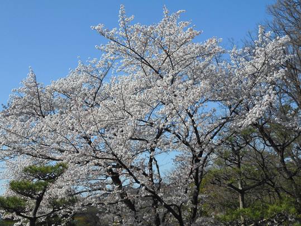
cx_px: 150
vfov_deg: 25.6
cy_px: 113
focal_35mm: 57
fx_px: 496
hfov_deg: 33.8
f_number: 4.5
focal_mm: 10.2
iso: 100
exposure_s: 1/1000
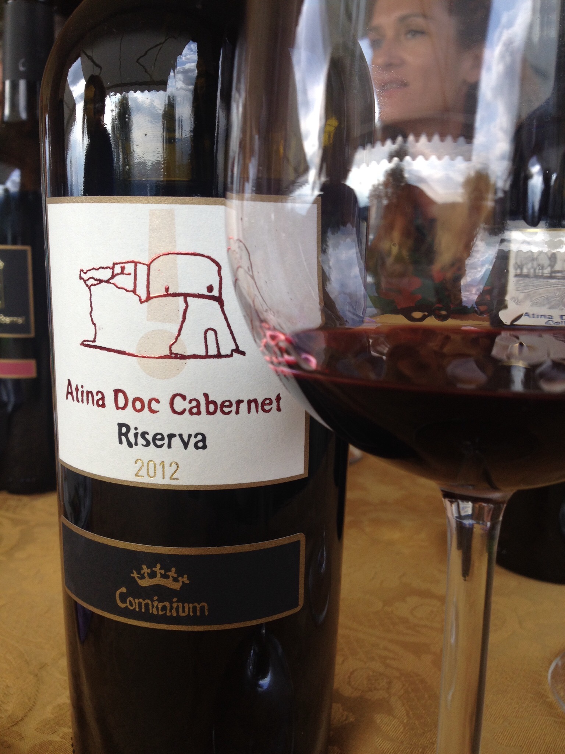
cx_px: 282
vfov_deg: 52.6
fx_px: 762
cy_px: 377
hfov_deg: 40.7
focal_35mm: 35
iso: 50
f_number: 2.4
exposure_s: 1/170
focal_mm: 4.28
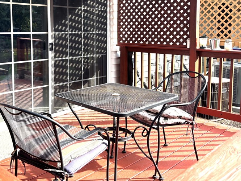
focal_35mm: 40
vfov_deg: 35.4
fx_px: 278
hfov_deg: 46.4
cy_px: 54
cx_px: 90
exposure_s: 1/402
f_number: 1.6
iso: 50
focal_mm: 5.96
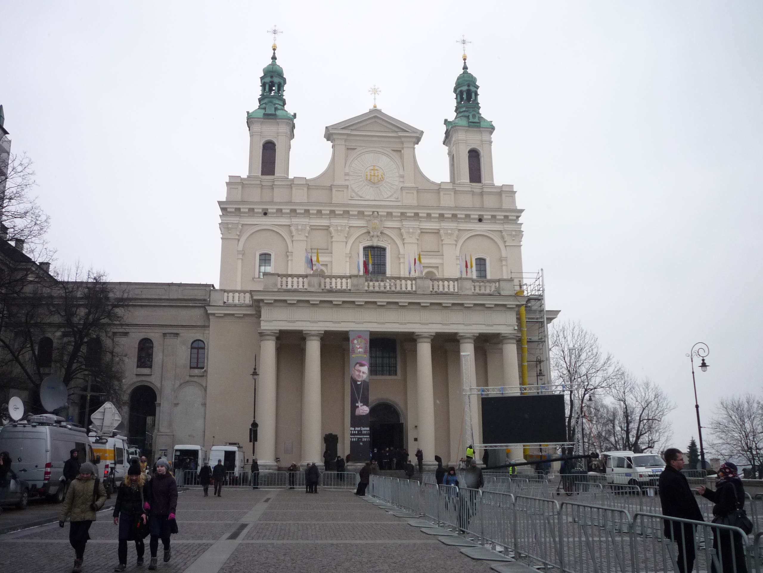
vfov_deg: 44.2
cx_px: 382
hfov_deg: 56.8
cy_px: 286
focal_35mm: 32
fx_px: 705
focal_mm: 5.2
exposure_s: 1/500
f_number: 3.3
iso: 160
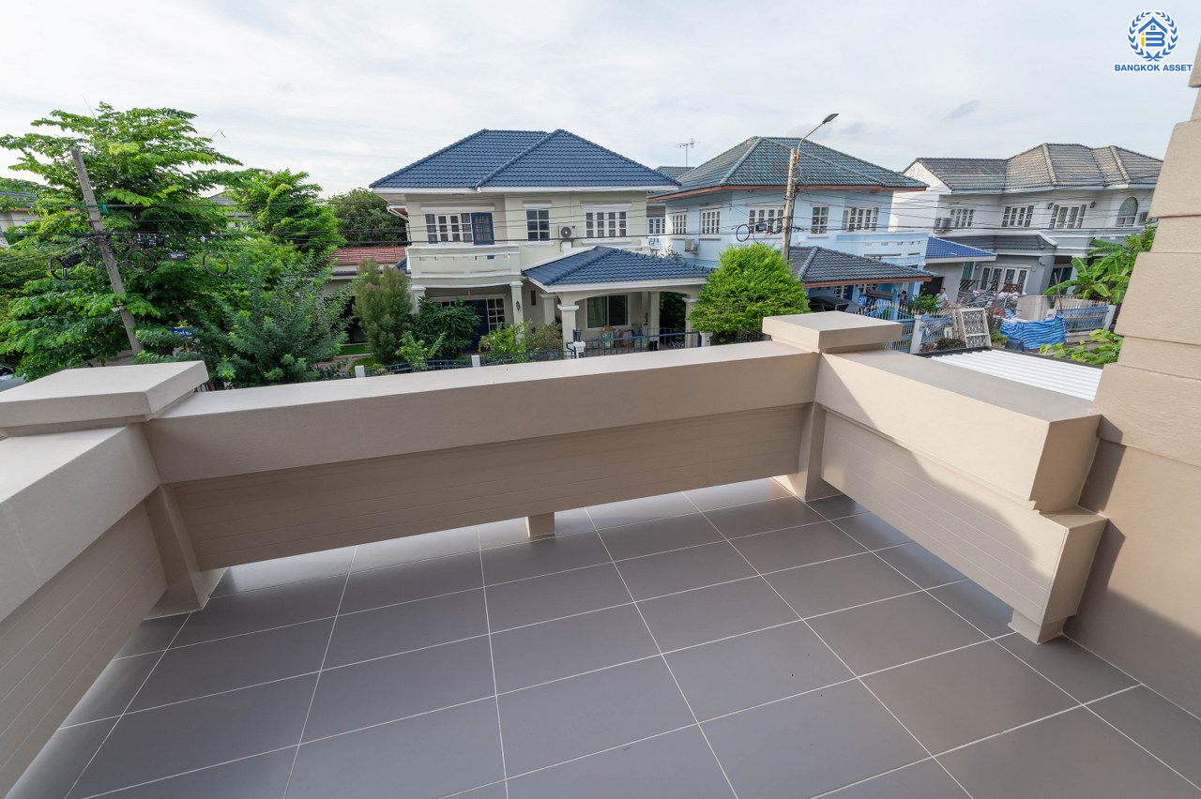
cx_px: 600
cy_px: 400
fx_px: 517
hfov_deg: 98.6
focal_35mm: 16
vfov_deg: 75.4
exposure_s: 1/100
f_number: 5.6
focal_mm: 15.5
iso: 100
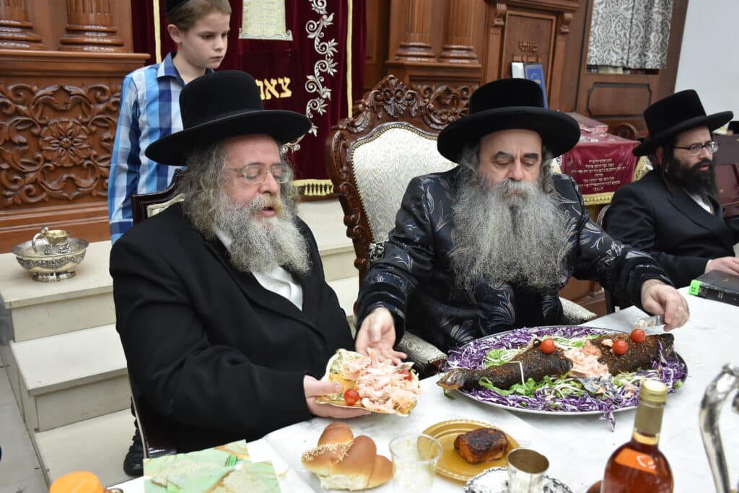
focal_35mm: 33
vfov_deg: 40.0
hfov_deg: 57.2
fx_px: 677
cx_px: 370
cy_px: 246
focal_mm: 22
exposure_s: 1/100
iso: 1000
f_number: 5.6
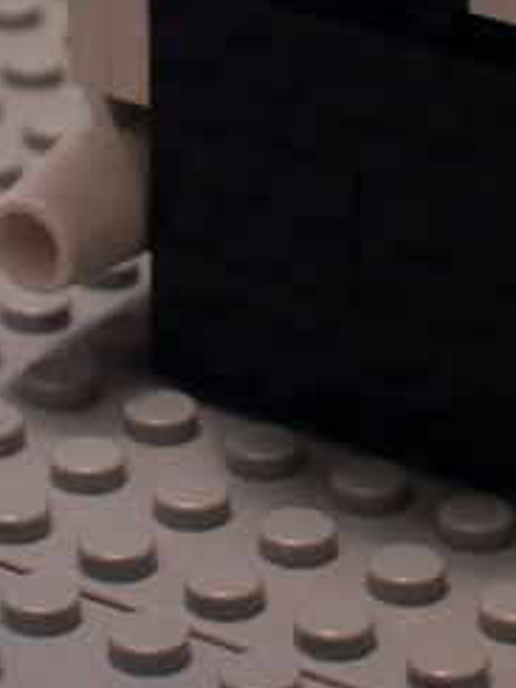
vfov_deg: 7.0
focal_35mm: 280
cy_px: -155
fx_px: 5565
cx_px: 319
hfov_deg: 5.3
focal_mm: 24
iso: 400
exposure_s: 1/36.3
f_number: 4.9
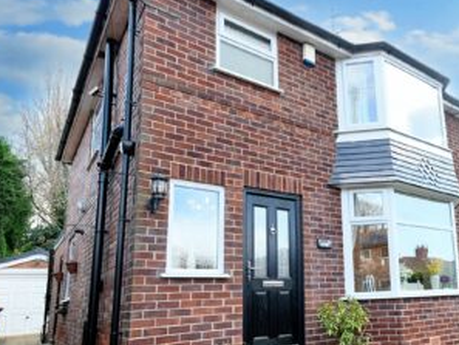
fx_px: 371
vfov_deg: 49.1
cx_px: 329
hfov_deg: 60.8
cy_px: 223
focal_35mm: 28
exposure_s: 1/125
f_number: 4
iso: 200
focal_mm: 10
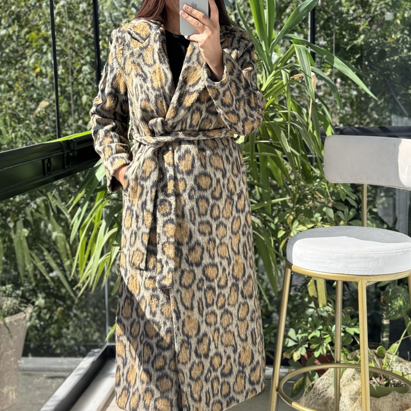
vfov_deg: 30.0
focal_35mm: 57
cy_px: 181
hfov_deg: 30.0
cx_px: 206
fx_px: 766
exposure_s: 1/374
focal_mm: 6.76
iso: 64
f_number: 1.78
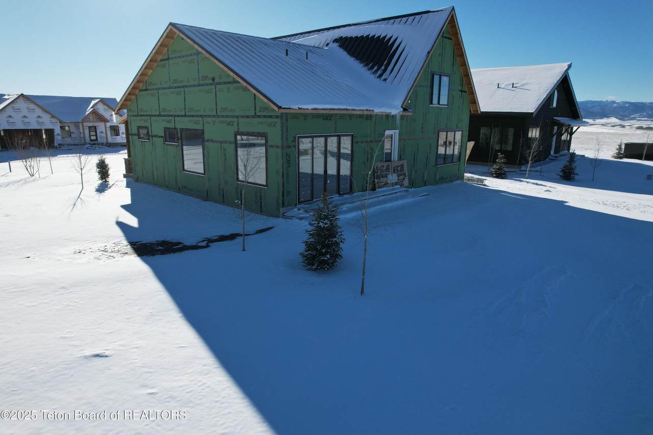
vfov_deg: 57.2
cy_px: 218
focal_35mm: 22
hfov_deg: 78.6
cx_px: 326
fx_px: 399
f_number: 2.8
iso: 200
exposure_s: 1/4000
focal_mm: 8.38
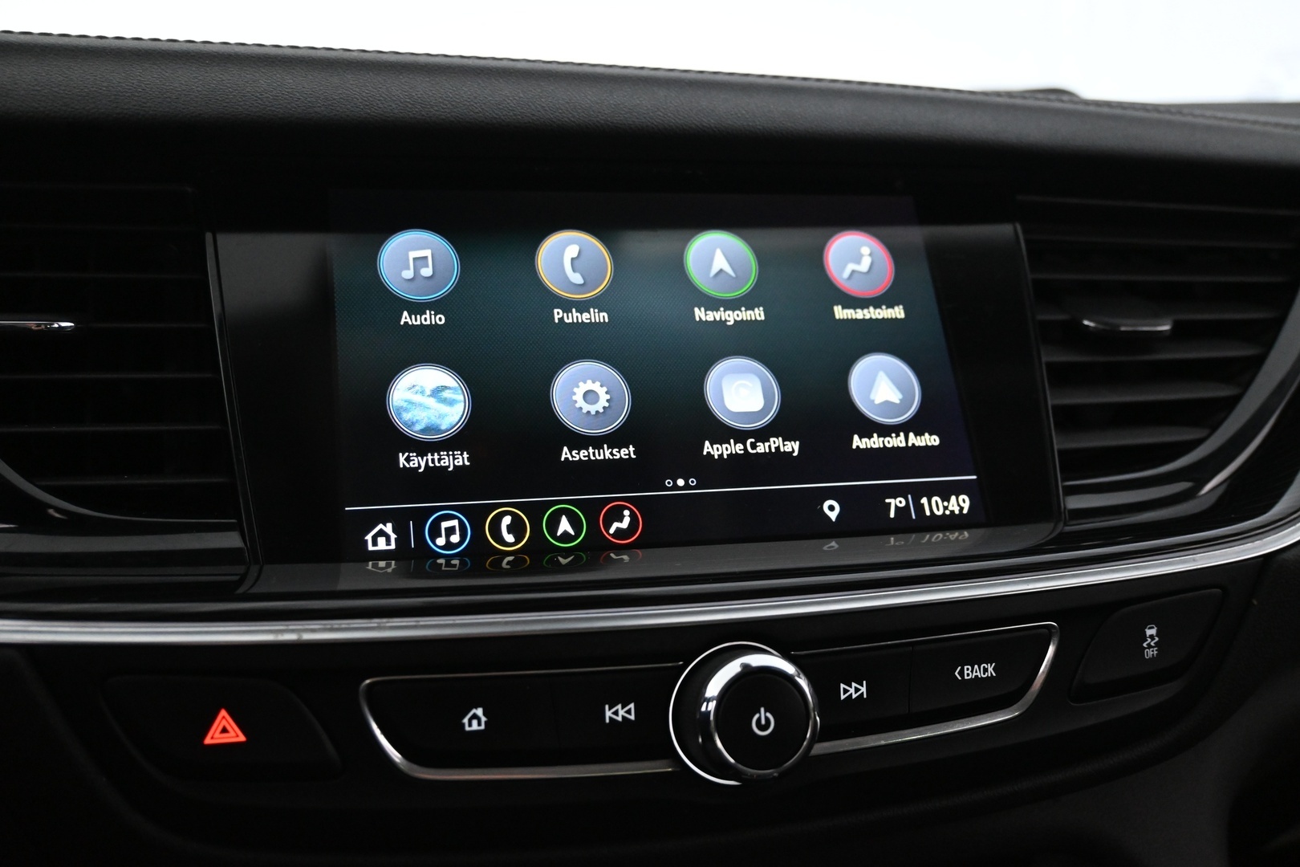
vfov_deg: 38.4
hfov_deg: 55.1
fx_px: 1246
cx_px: 650
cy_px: 434
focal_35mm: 34
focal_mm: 23
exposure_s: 1/40
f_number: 4.2
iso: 3200
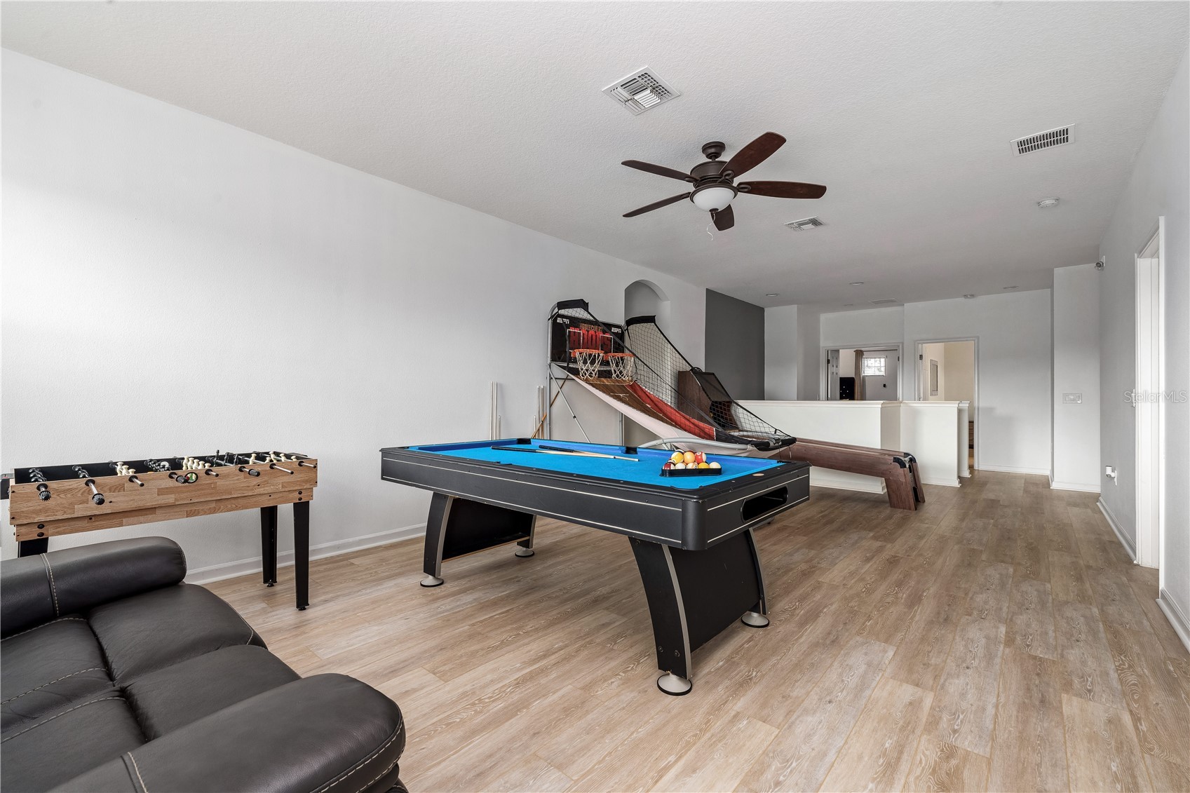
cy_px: 396
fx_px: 506
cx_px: 595
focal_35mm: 15
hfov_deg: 99.3
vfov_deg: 76.2
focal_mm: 15.3
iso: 400
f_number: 10
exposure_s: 1.6
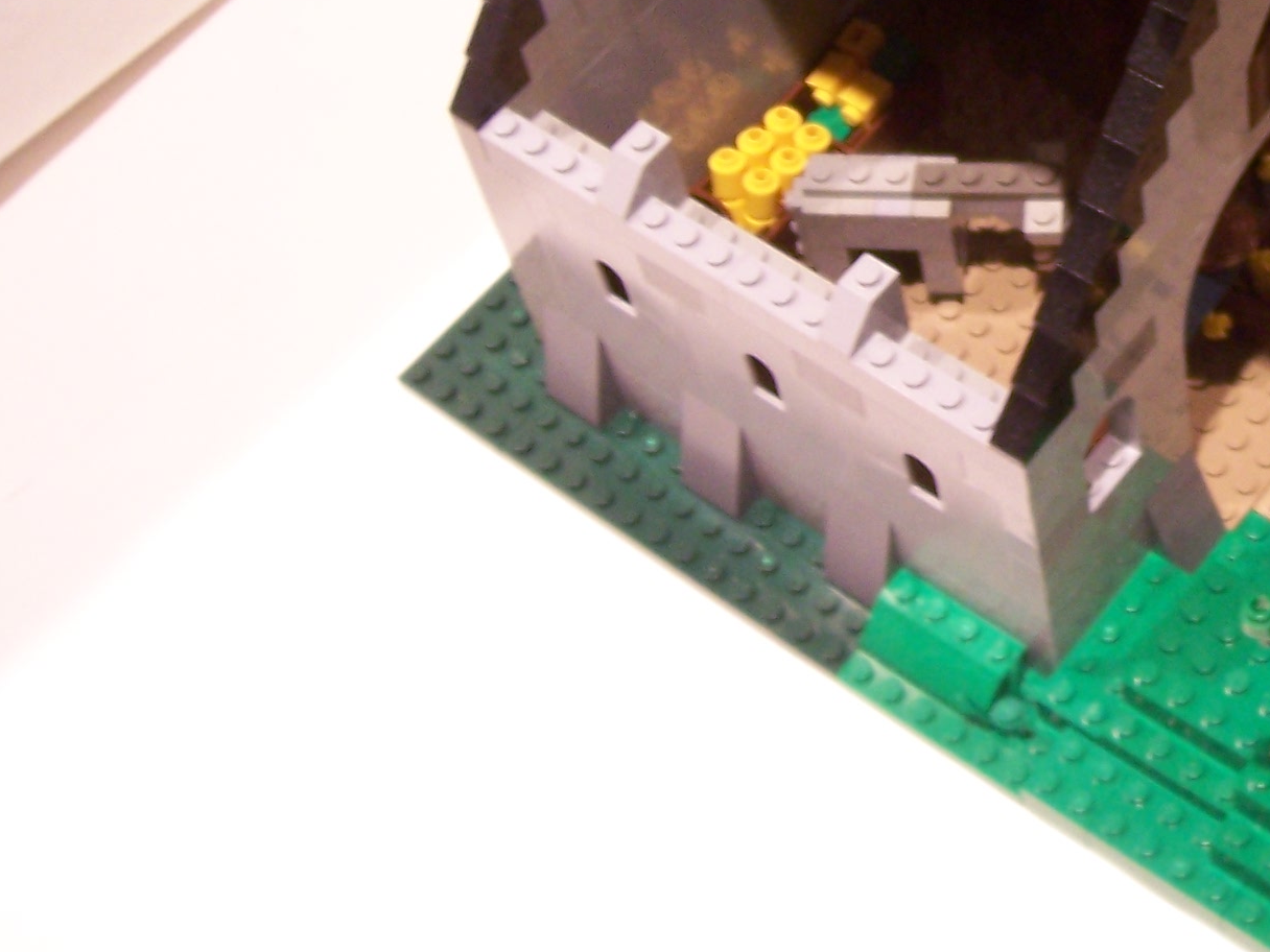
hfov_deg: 25.7
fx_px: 2642
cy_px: -9
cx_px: 1259
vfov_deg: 19.8
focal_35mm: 72
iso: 160
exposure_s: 1/20
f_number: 2.7
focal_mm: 5.6
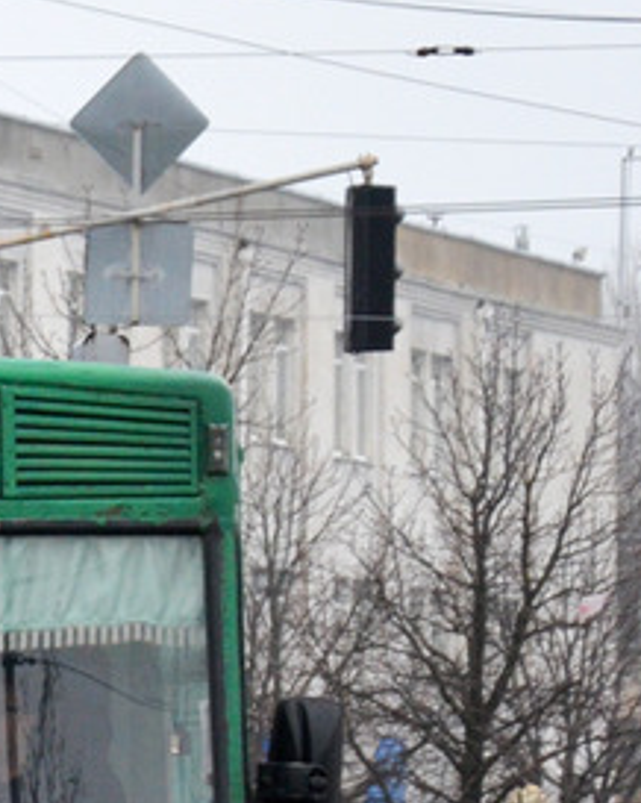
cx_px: -562
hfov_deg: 3.9
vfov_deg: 4.9
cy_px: 659
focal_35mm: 396
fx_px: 9395
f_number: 5.3
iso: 1100
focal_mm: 75
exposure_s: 1/500
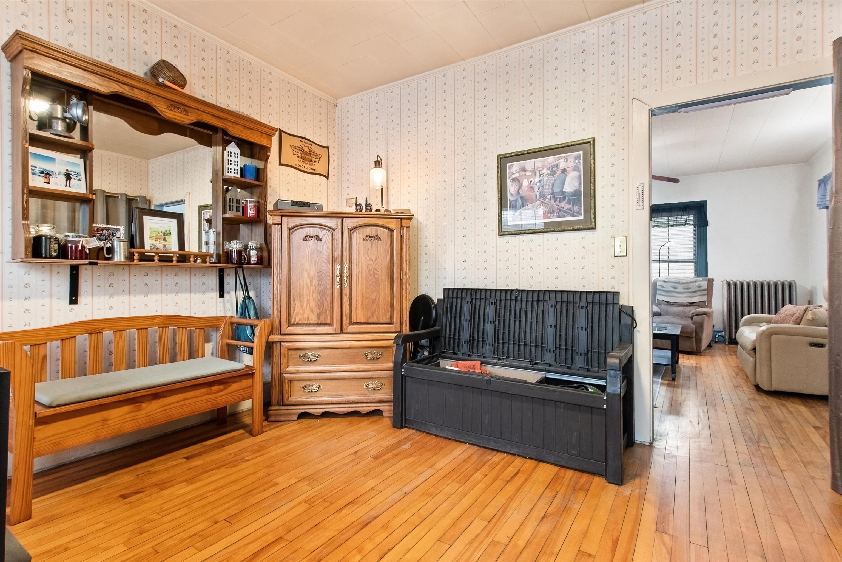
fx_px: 351
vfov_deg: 77.3
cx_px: 421
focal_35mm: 15
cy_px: 281
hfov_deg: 100.4
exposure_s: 1/2
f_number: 9
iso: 250
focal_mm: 10
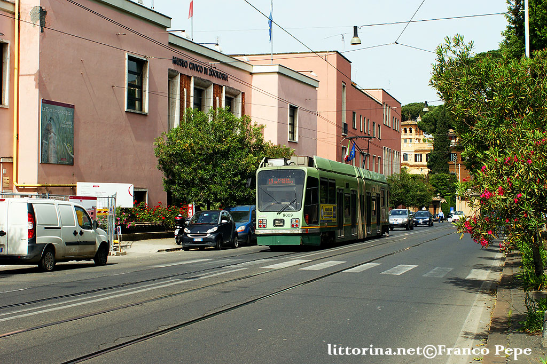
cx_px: 274
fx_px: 797
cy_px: 182
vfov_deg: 25.7
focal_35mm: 52
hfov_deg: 37.9
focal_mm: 35
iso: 200
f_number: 8
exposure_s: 1/400
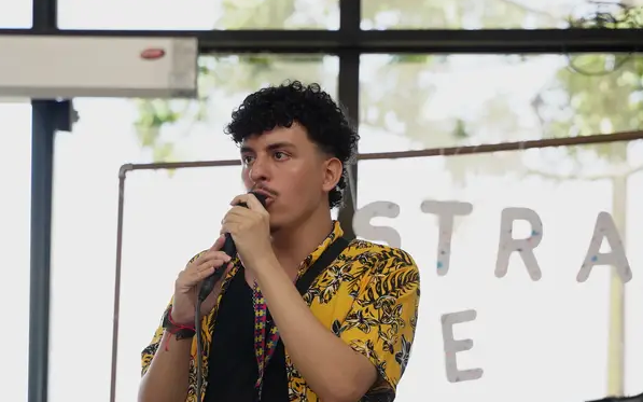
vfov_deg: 8.5
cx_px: 208
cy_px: 305
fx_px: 2698
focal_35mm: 154
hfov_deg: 13.6
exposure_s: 1/400
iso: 640
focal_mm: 70
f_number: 3.2
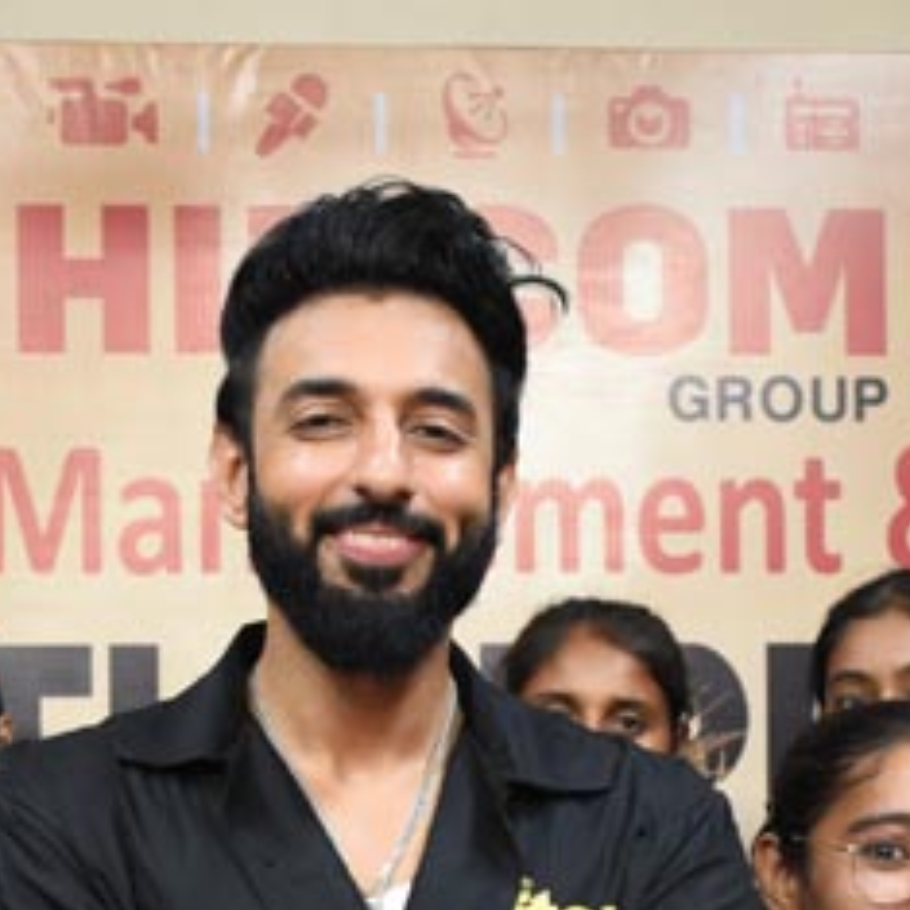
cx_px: 383
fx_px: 3361
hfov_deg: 15.4
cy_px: 1001
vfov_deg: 15.0
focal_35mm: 113
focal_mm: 26
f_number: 4
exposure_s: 1/100
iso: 2000
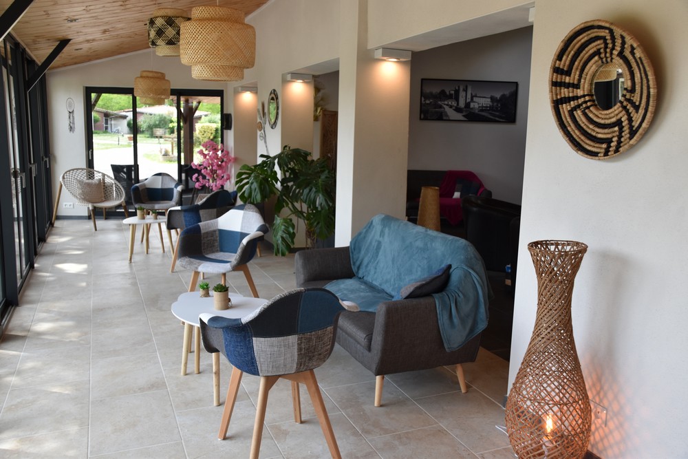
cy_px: 230
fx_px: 631
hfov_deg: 57.2
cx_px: 344
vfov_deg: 40.0
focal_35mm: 33
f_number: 6.3
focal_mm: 22
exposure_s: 1/160
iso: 400
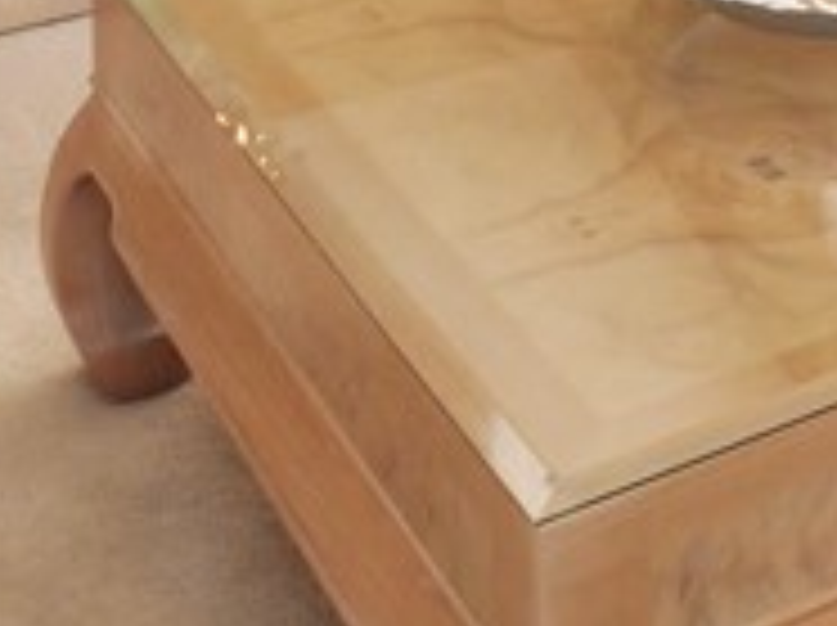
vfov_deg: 11.7
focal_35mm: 99
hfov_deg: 17.9
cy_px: -953
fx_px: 2391
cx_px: 1222
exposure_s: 1/200
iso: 2000
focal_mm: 9
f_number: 8
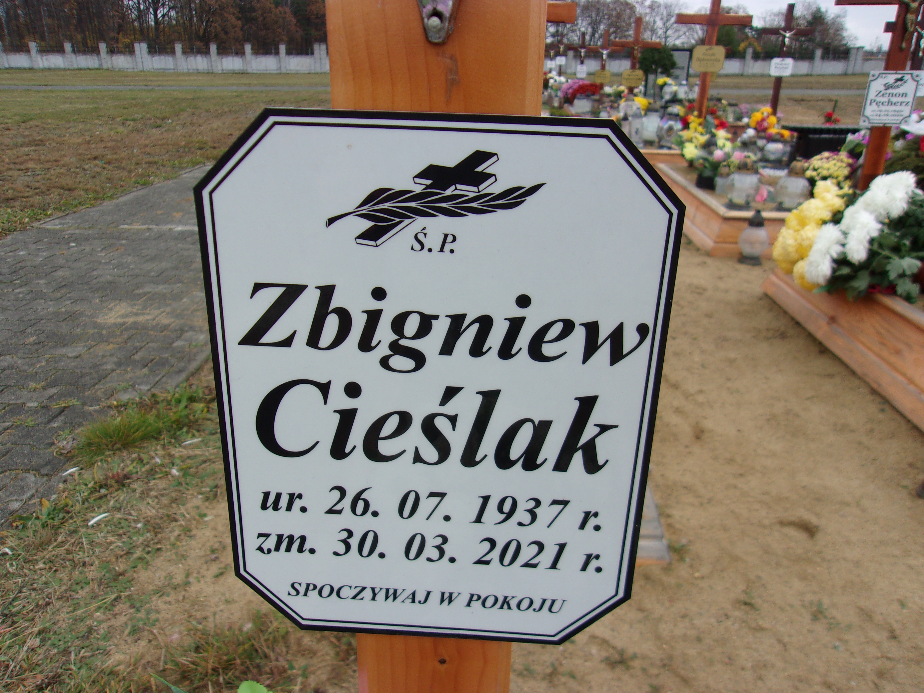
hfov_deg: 65.3
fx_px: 721
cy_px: 346
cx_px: 462
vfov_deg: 51.4
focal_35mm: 27
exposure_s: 1/400
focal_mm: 4.9
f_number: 3
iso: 80
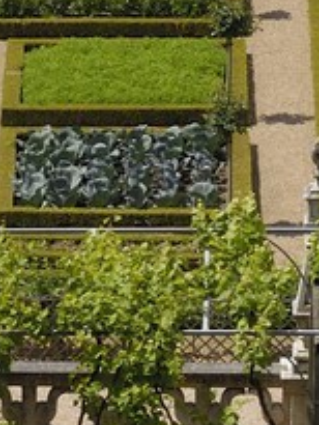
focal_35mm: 561
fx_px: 6886
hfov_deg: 2.6
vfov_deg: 3.5
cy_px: 1227
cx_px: -630
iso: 100
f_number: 8
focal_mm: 50
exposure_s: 1/200
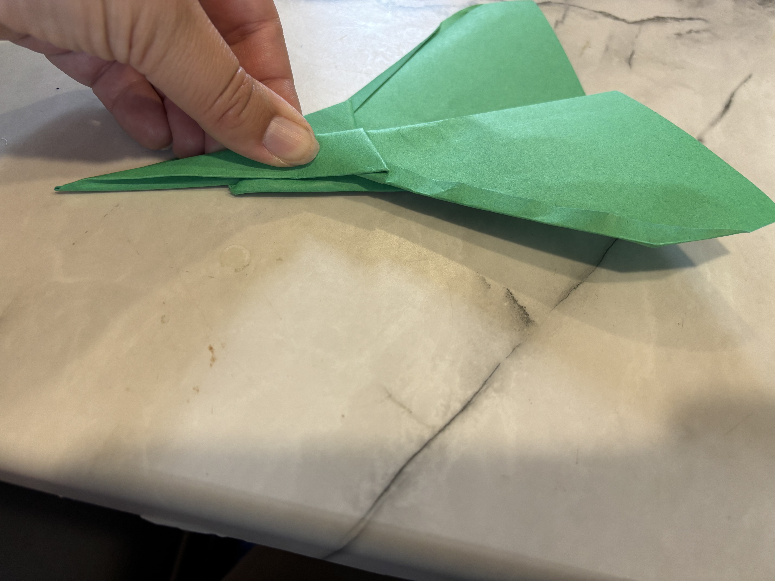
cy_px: 290
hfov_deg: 67.3
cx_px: 388
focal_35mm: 26
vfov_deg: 53.1
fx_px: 582
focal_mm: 5.96
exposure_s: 1/89
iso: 125
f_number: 1.6
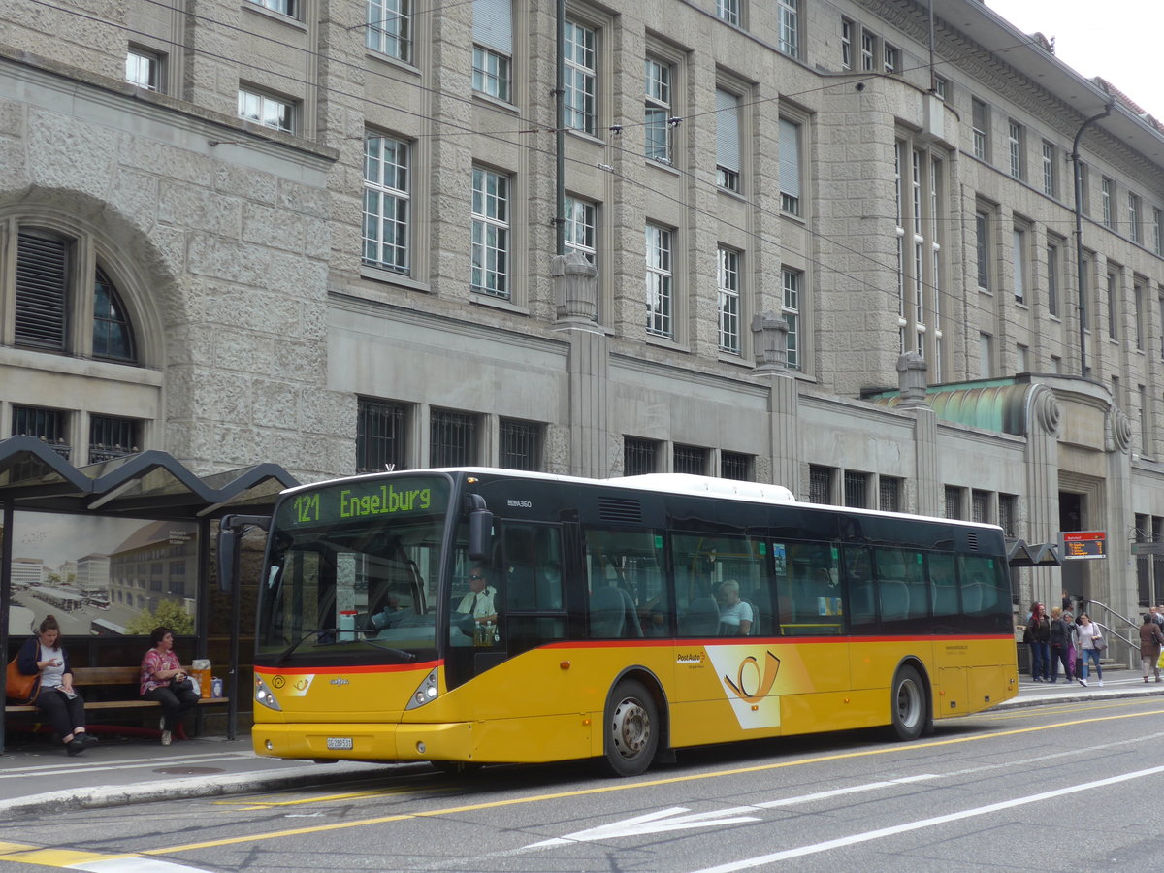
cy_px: 436
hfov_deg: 38.9
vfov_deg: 29.7
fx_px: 1648
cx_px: 582
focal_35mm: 49
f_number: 3.2
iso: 80
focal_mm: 10.1
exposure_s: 1/200
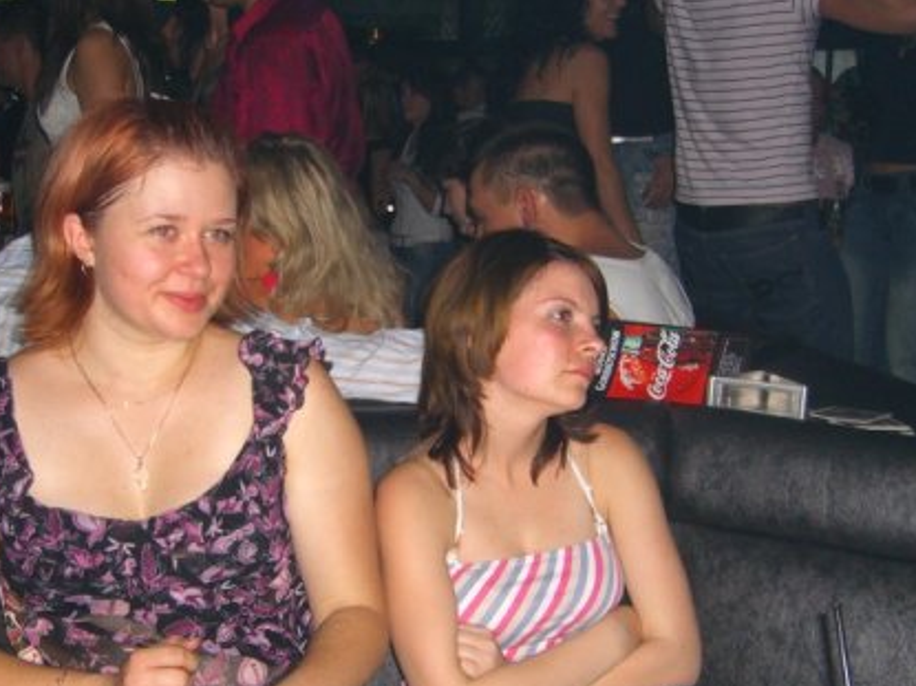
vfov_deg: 26.4
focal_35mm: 55
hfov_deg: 34.9
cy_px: 457
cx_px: 422
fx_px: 1455
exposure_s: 1/60
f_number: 2.8
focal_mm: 7.9
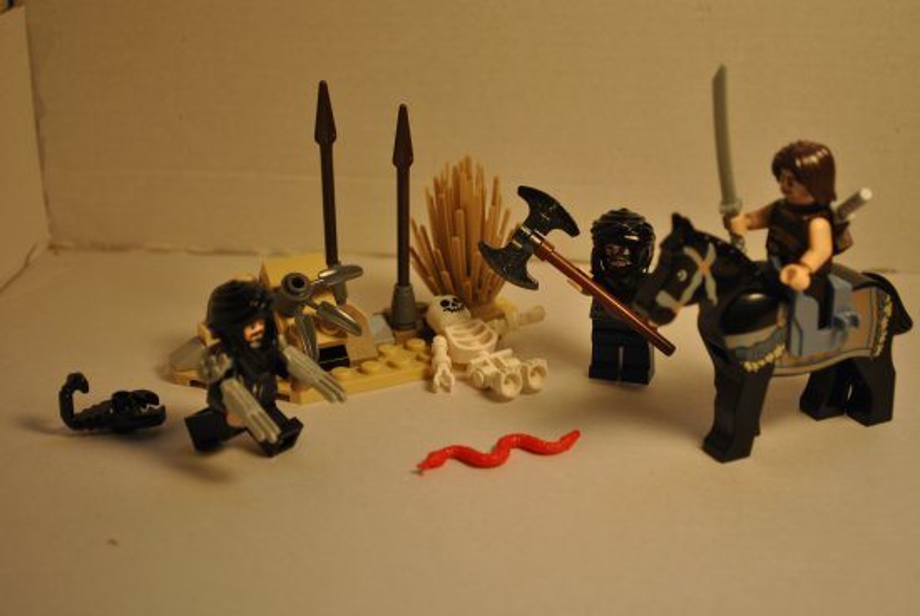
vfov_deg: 21.6
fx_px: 1612
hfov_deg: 31.9
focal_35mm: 63
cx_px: 460
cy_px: 308
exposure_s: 1/60
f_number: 5.3
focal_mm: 42
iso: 220
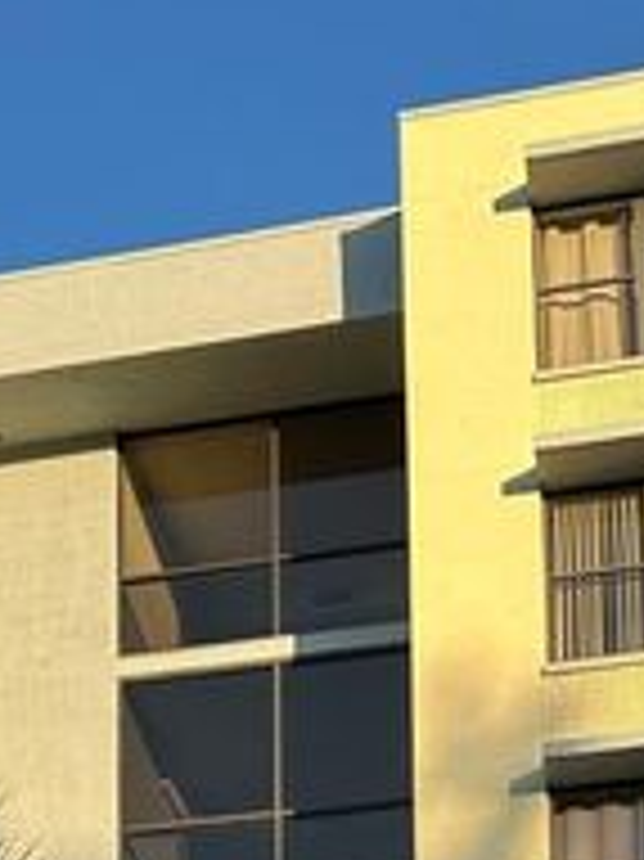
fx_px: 2086
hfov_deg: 17.4
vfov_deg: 19.7
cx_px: 144
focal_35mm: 84
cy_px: 1344
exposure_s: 1/1916
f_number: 1.78
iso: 80
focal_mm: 6.86
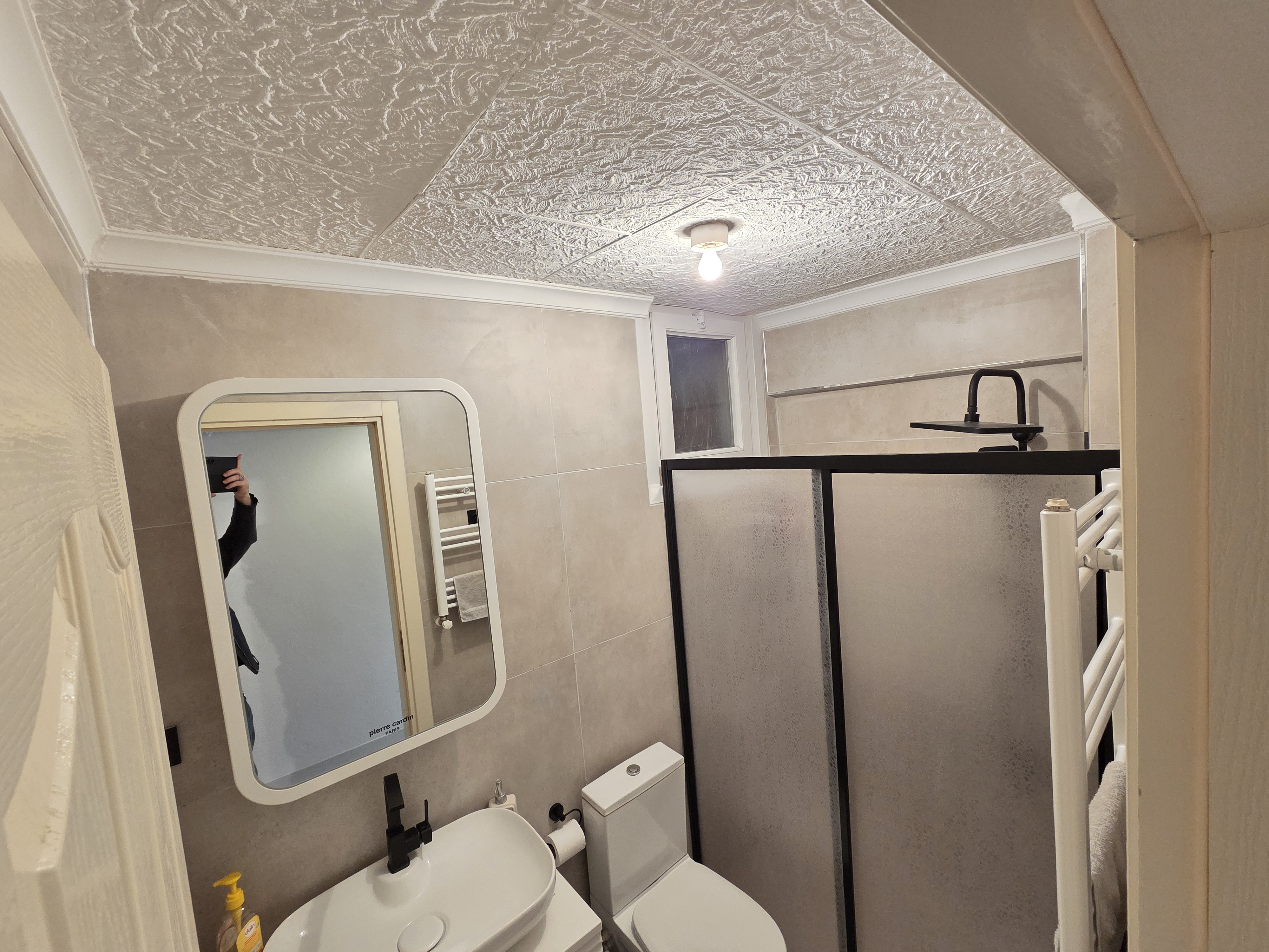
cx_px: 634
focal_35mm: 13
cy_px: 476
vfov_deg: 89.9
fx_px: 477
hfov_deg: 106.2
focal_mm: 2.2
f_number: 2.2
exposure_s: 1/50
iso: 500
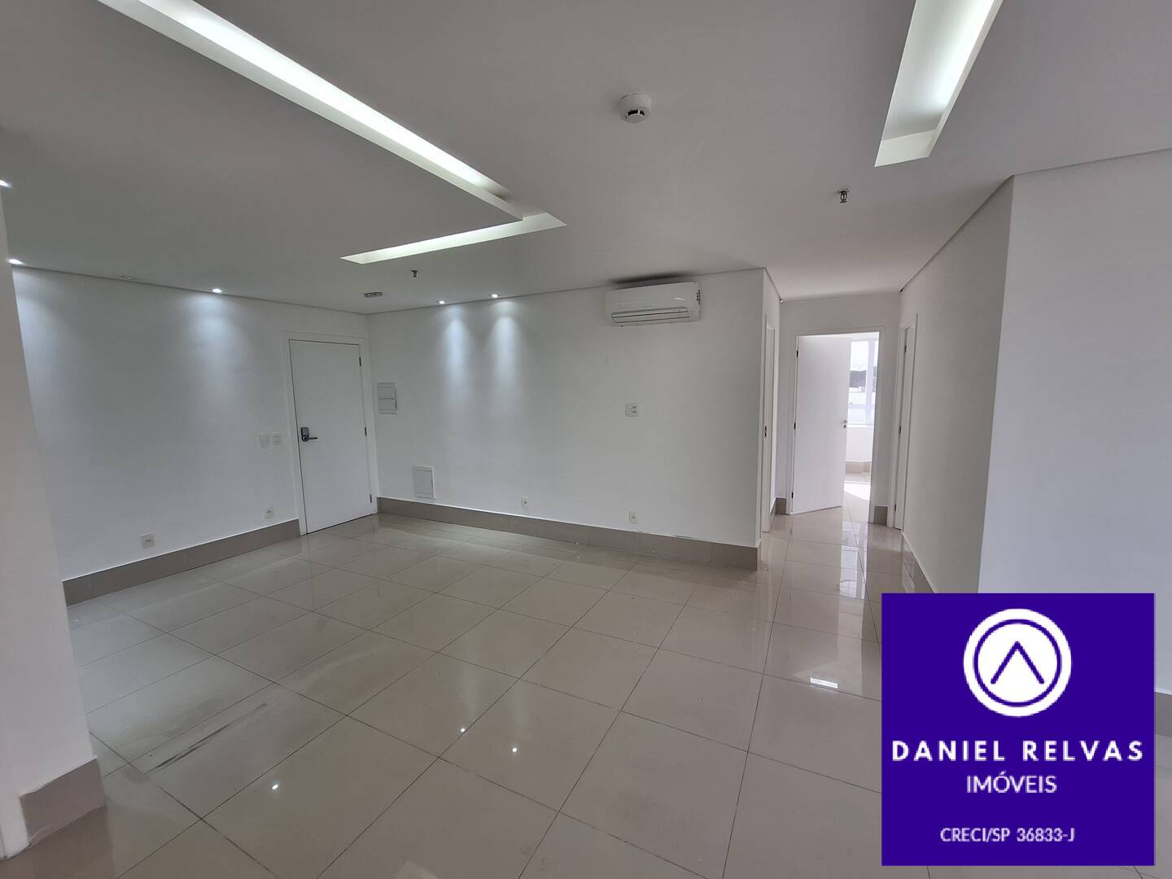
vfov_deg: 89.9
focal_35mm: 13
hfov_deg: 106.2
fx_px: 440
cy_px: 440
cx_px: 586
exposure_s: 1/40
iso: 50
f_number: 2.2
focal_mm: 1.74
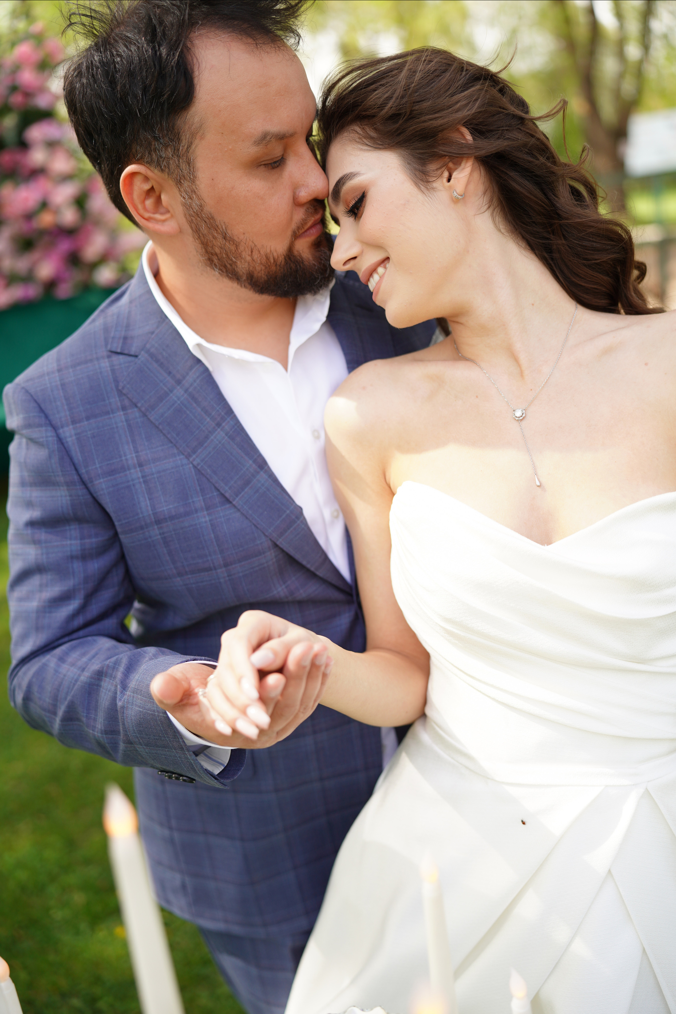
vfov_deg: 53.1
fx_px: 1014
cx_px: 338
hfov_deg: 36.9
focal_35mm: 36
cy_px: 507
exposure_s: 1/1000
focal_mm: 36
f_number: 2
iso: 160
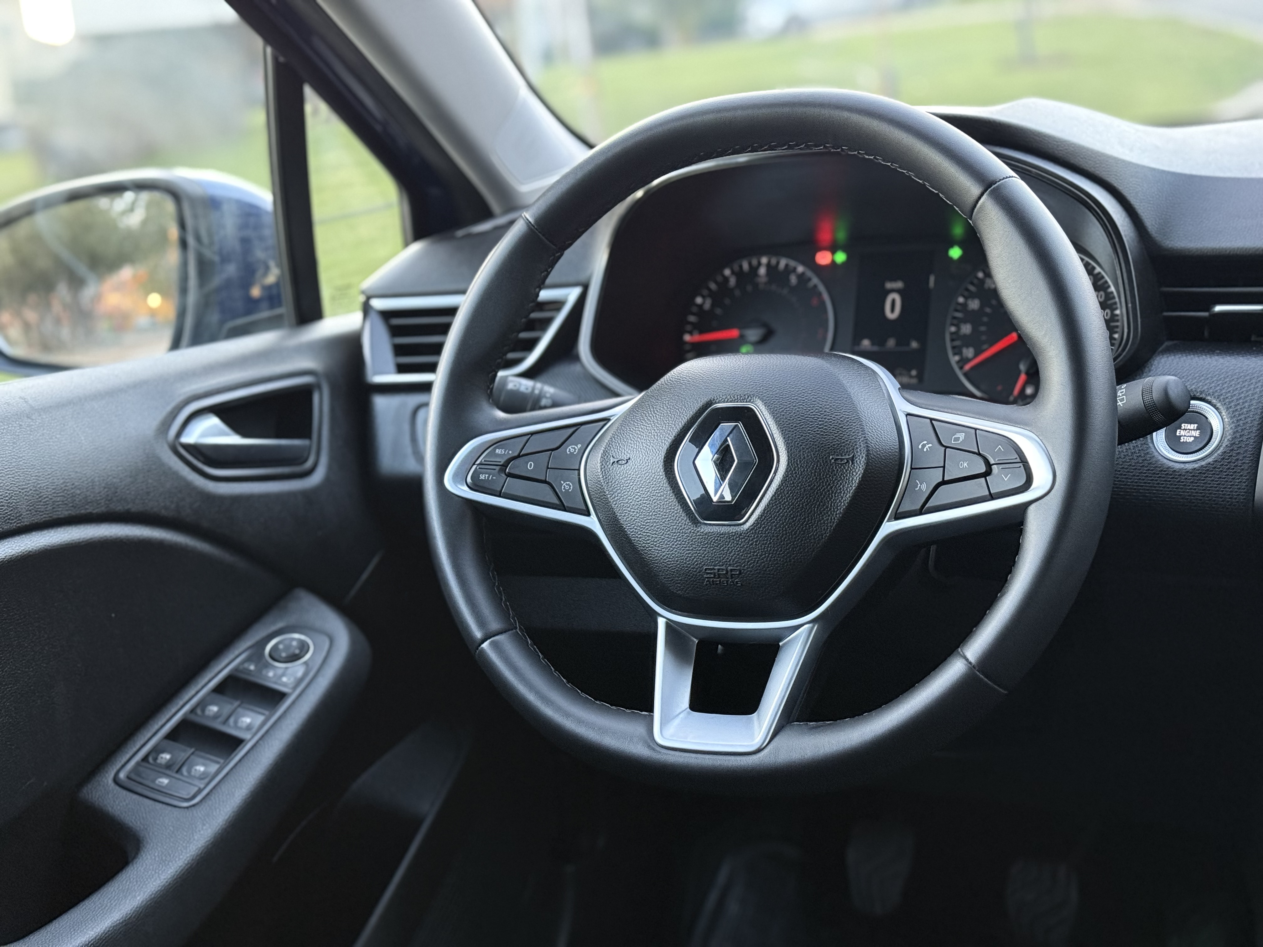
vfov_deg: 30.3
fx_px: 1751
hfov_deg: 39.7
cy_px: 474
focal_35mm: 48
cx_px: 632
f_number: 1.78
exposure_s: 1/40
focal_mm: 6.76
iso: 400
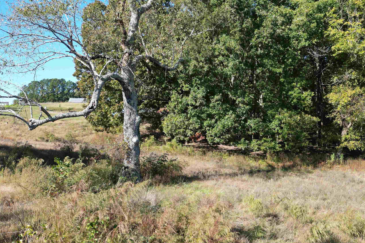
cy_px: 130
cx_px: 204
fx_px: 304
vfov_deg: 43.6
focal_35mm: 30
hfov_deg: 61.7
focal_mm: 6.72
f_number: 1.7
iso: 120
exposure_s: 1/1000
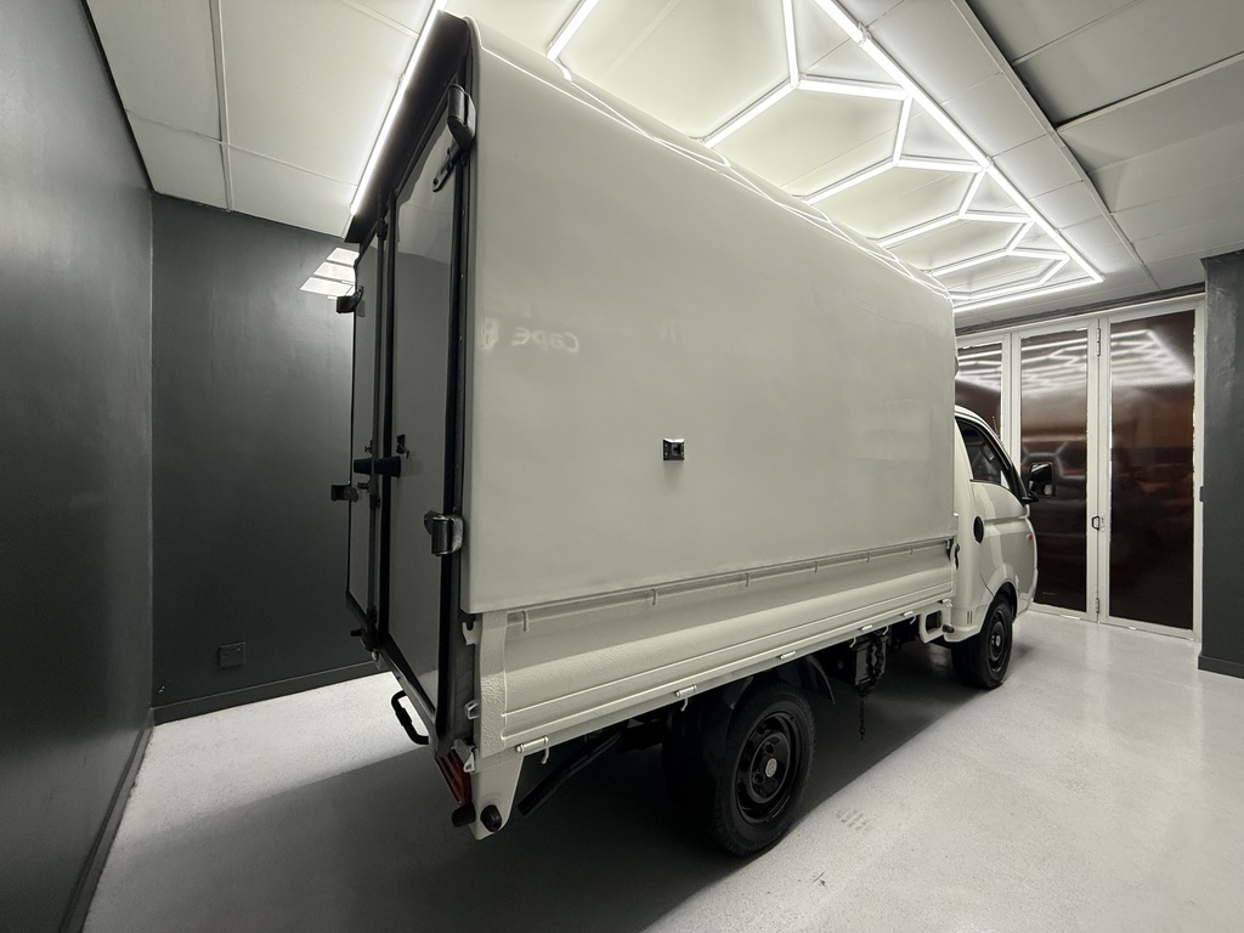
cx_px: 622
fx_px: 503
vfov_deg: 85.7
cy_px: 466
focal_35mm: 14
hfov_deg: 102.1
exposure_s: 1/100
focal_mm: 2.22
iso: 320
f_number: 2.2
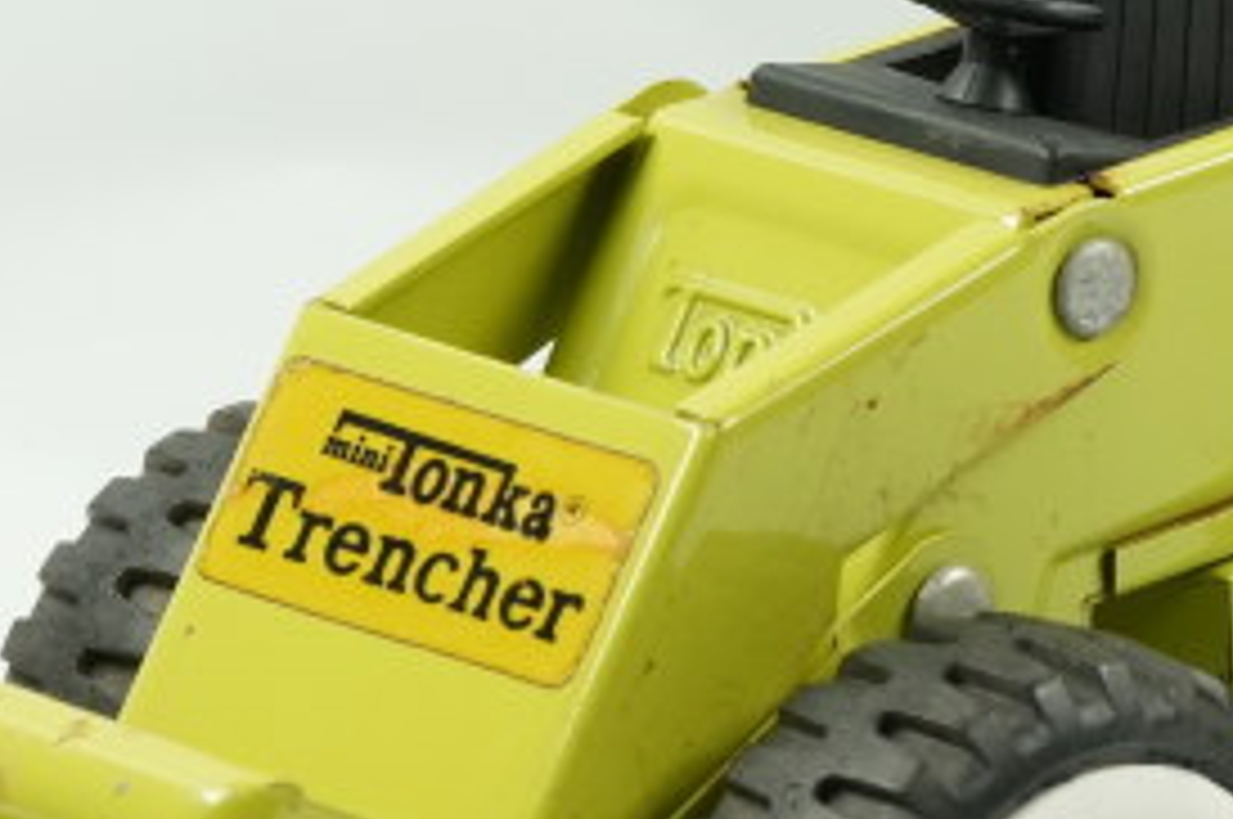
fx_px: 14402
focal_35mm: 421
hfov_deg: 4.9
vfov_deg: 3.3
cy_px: 218
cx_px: 1786
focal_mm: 90
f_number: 11
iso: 1600
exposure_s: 1/60
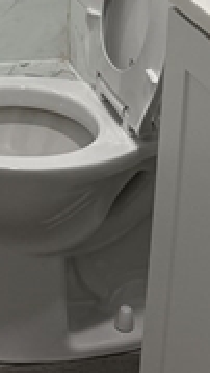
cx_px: -25
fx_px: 1106
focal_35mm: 112
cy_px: -129
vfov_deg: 17.7
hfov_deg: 10.7
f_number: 1.78
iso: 100
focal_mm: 6.76
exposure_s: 1/120
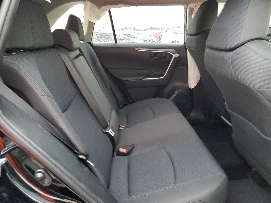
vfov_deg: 53.1
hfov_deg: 67.3
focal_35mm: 26
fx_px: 204
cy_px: 102
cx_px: 136
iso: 355
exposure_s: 1/40
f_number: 1.5
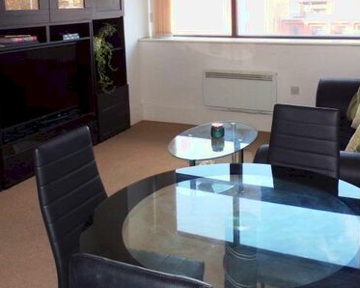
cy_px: 64
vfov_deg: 33.3
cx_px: 215
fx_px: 469
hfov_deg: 41.8
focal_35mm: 44
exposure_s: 1/90
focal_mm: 4.3
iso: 80
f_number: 4.3
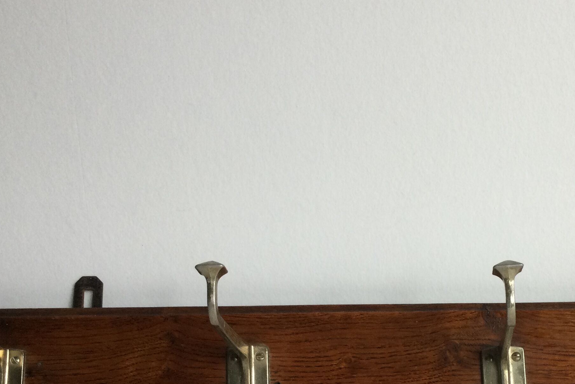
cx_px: 381
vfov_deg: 22.8
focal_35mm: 58
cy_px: 347
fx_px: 926
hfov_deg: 34.2
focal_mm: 3.3
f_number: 2.4
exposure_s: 1/33
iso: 25
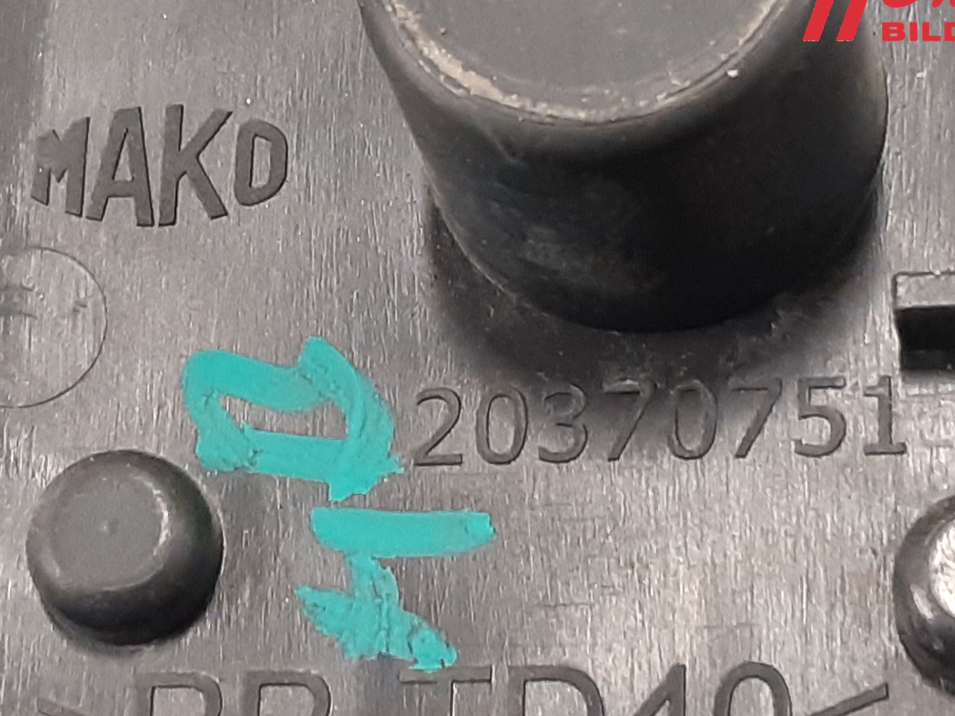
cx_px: 560
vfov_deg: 42.9
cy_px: 395
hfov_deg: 55.1
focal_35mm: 33
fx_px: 910
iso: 200
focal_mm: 3.93
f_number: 1.7
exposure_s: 1/25
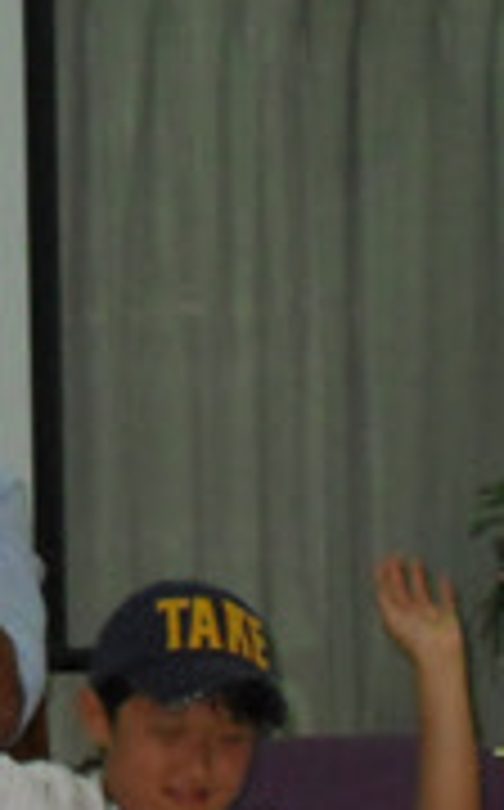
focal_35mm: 307
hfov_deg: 4.3
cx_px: 72
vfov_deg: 6.8
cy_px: 1017
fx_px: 6769
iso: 400
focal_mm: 13.9
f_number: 4.5
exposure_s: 1/60
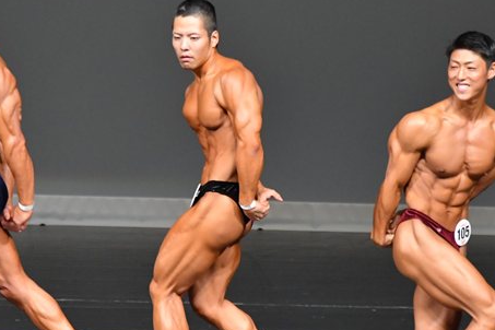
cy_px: 216
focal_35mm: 539
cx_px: 185
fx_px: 7411
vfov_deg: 2.6
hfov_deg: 3.8
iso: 5000
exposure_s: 1/400
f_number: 5.6
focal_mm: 210
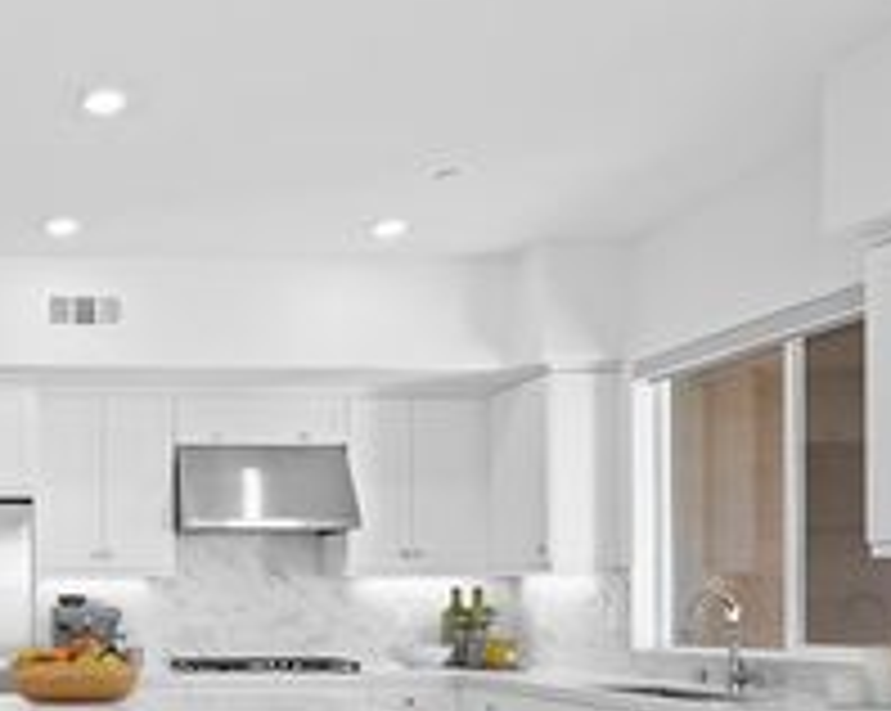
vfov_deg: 37.2
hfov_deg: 40.5
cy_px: 605
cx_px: -45
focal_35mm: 38
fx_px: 1001
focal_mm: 16
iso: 200
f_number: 9
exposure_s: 1/5
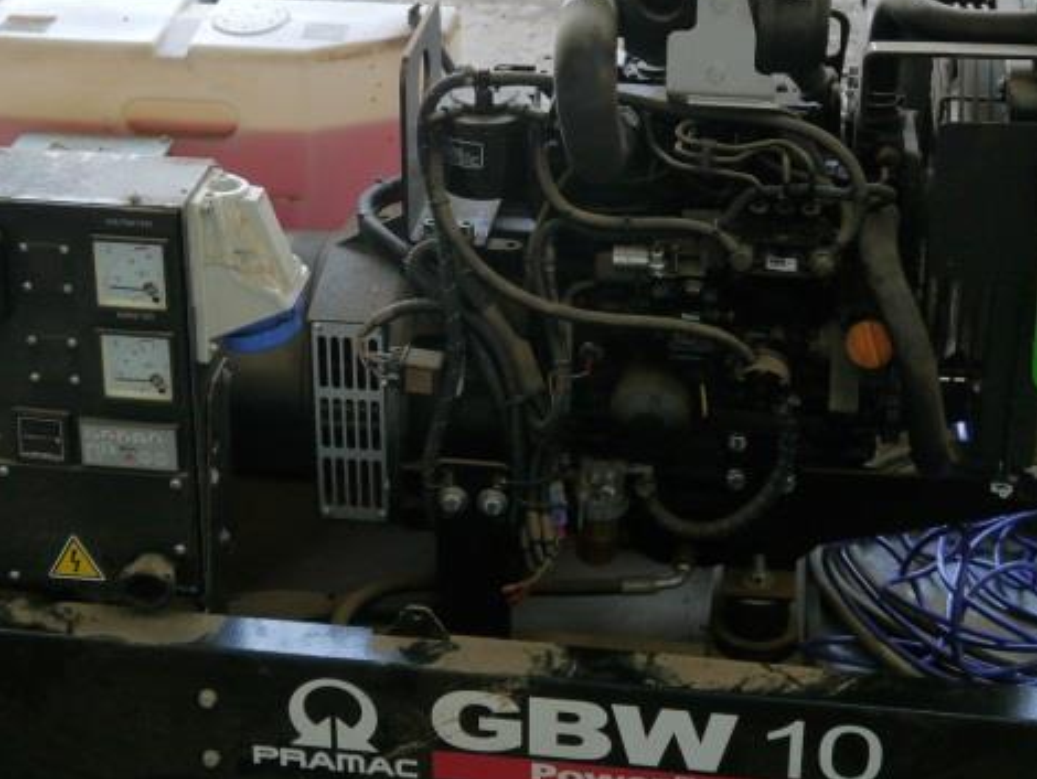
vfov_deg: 19.8
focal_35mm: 74
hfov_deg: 26.3
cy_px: 218
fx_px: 2218
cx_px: 488
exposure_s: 1/60
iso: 250
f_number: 4
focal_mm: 17
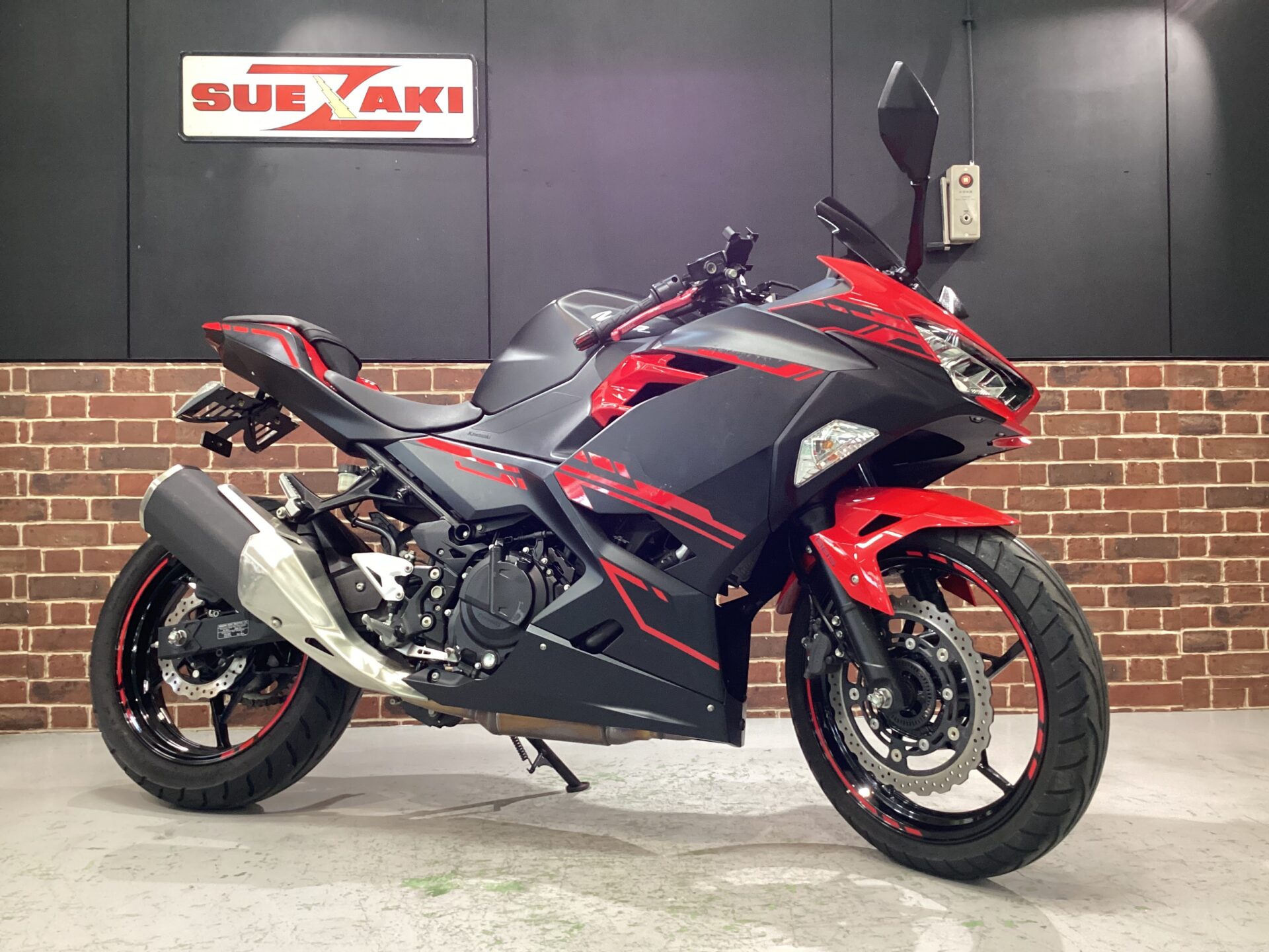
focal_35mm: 31
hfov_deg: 58.4
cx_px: 634
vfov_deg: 45.4
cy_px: 476
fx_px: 1136
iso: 250
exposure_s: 1/40
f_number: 2.4
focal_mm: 3.3
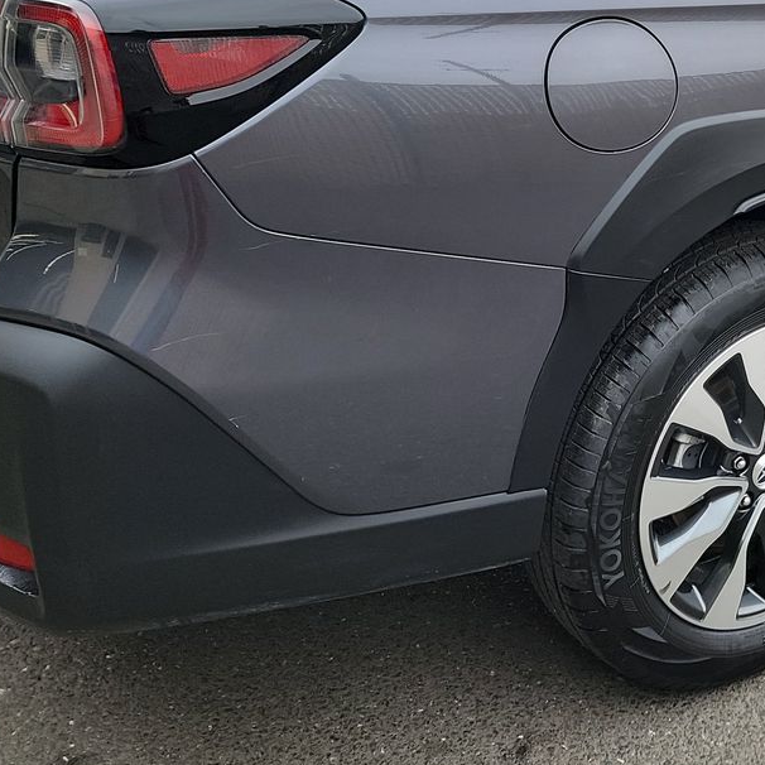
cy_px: 141
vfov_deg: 29.8
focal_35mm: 56
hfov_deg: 28.9
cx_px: 733
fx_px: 1400
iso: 50
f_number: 1.8
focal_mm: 6.7
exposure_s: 1/167
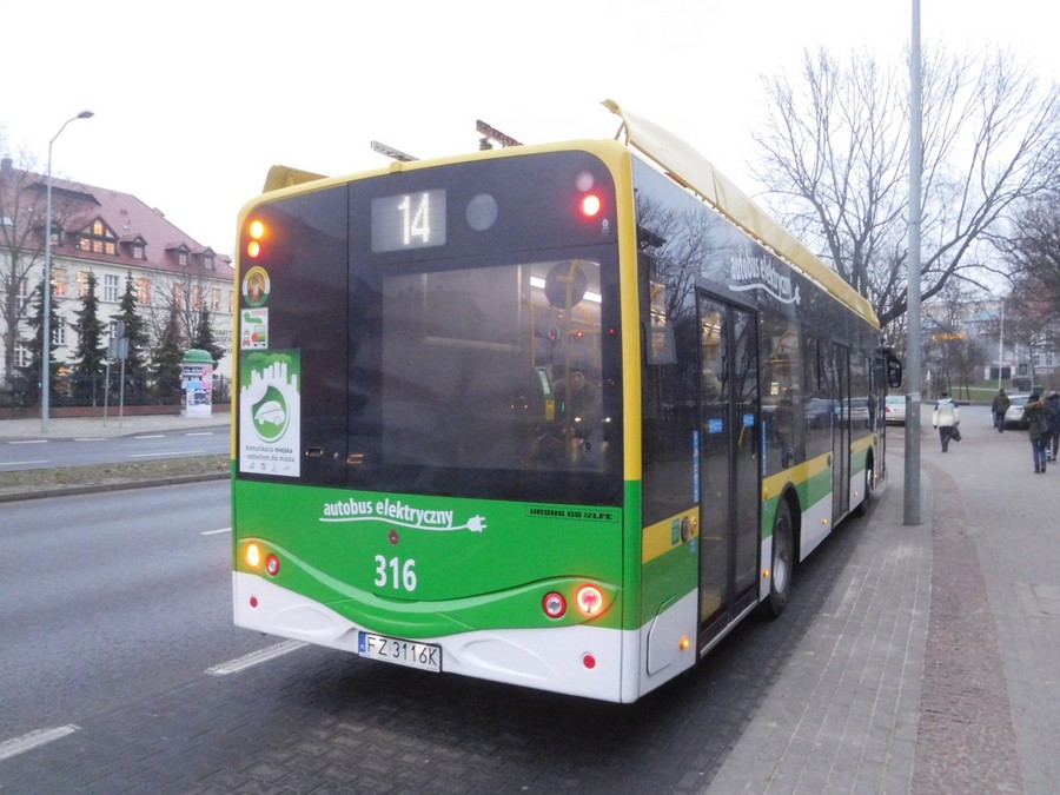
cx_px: 530
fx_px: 766
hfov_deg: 69.4
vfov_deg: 54.9
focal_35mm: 25
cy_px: 398
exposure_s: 1/50
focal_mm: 4.5
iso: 800
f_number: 3.4
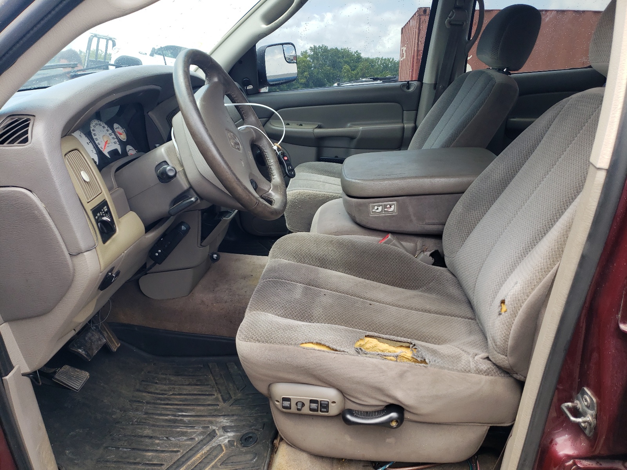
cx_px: 314
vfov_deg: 53.1
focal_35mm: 26
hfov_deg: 67.3
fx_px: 471
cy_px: 235
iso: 50
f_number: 1.5
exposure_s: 1/385
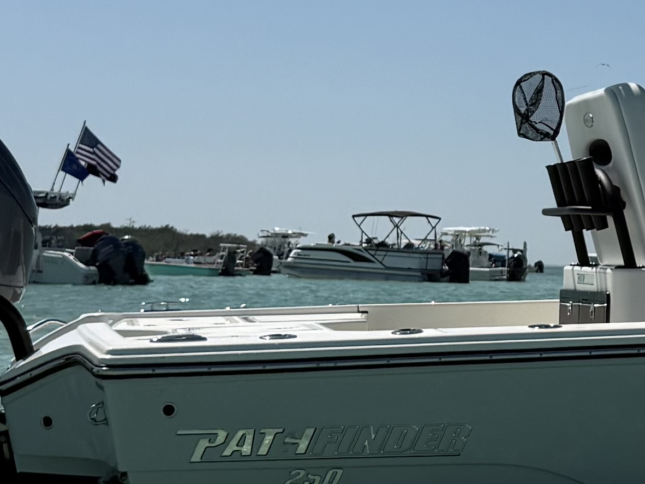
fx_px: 2161
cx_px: 810
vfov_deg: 12.7
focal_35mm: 116
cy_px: 129
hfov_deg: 16.2
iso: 80
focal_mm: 6.76
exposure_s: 1/11905
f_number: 1.78
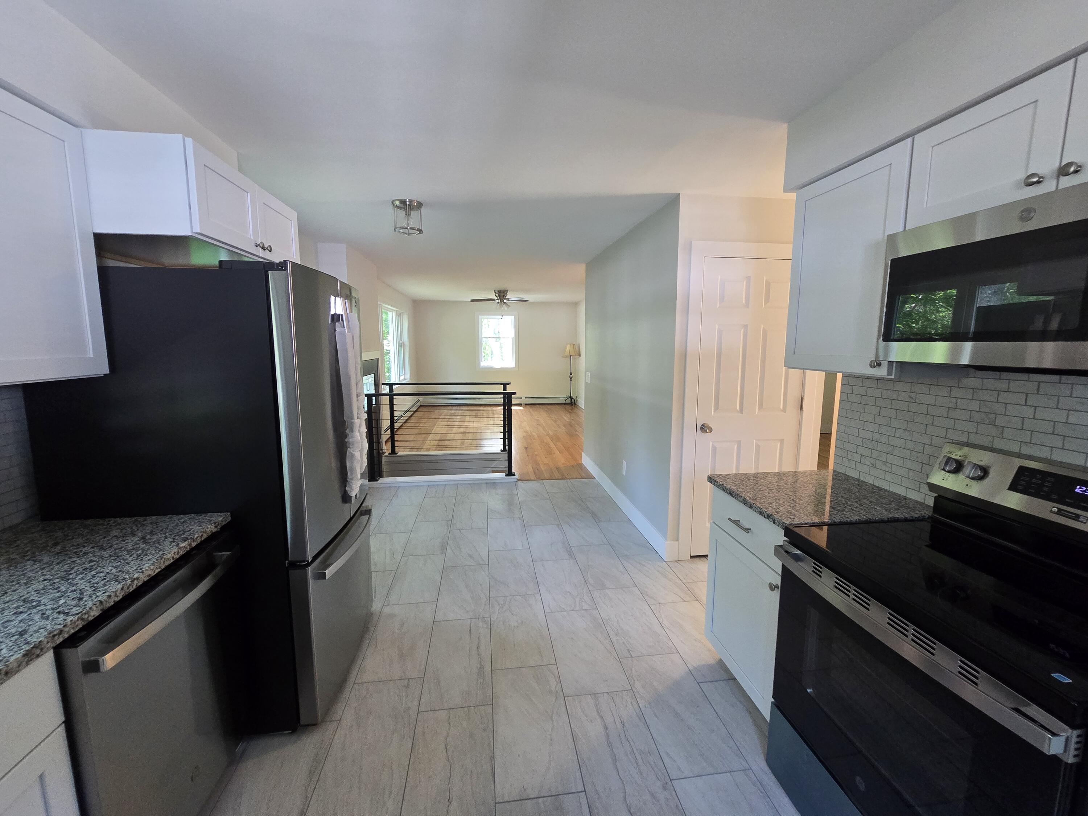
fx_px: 409
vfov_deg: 89.9
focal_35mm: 13
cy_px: 408
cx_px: 544
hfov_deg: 106.2
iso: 320
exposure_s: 1/60
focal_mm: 2.2
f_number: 2.2
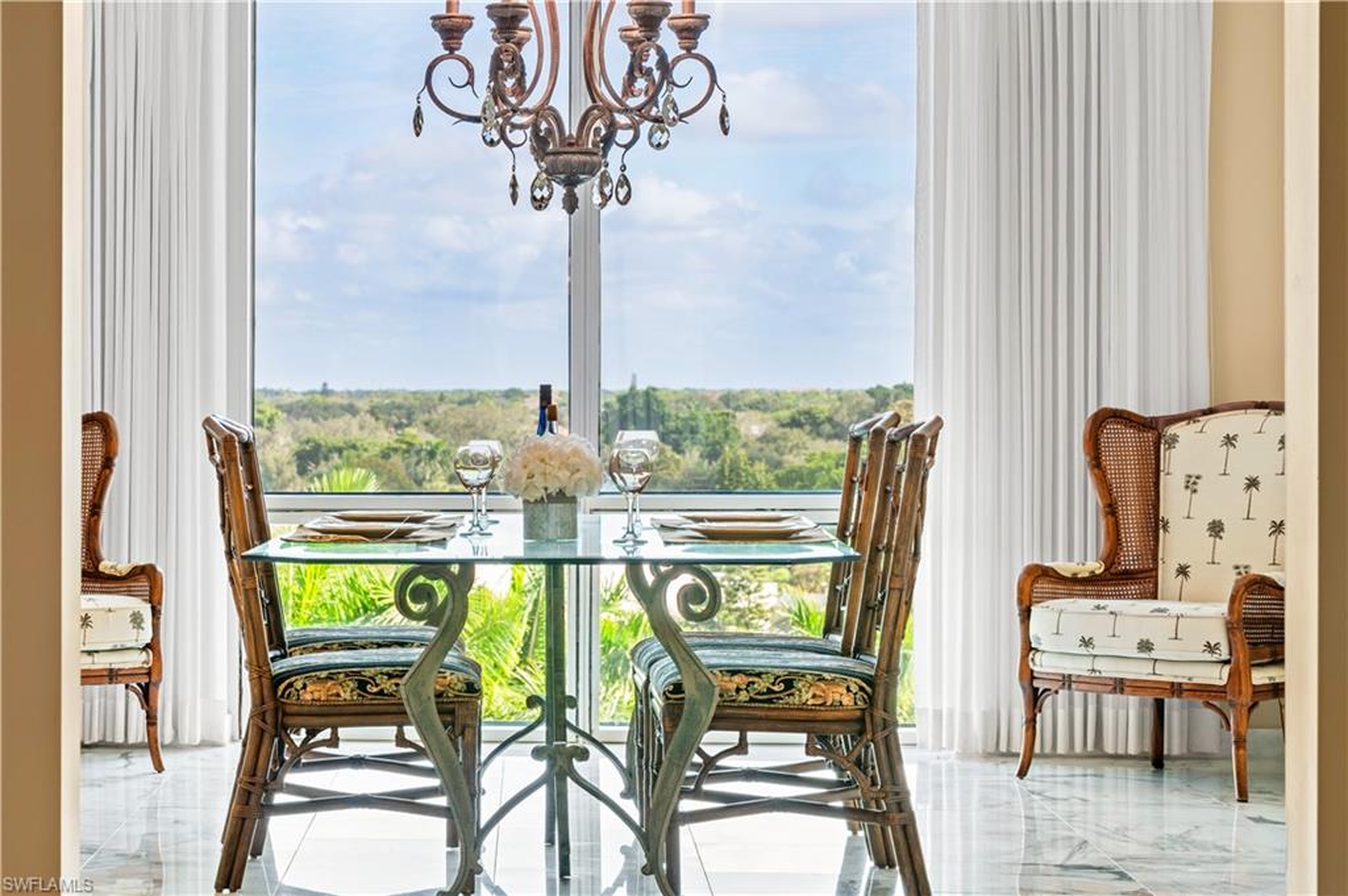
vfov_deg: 15.9
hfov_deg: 23.7
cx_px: 674
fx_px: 3218
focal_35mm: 86
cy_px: 448
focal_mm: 86
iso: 320
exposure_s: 1/4
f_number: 10
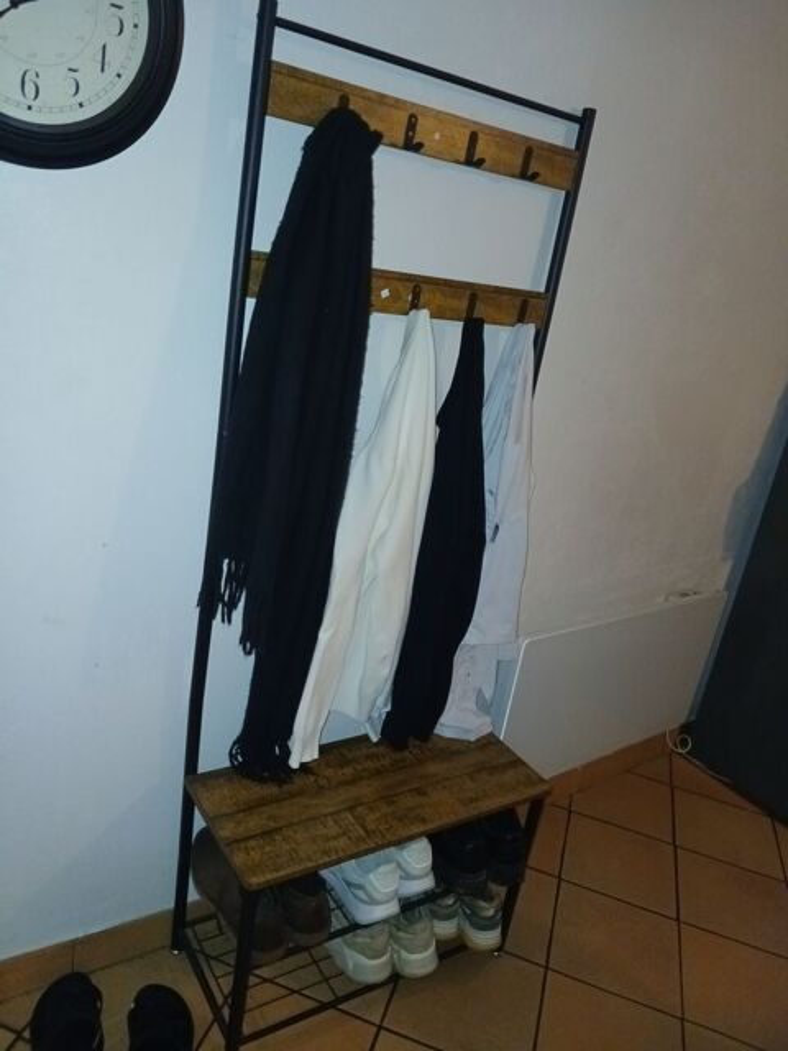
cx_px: 394
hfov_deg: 51.4
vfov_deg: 65.3
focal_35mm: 27
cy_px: 526
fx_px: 820
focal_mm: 3.98
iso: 320
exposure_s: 1/25
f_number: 1.8
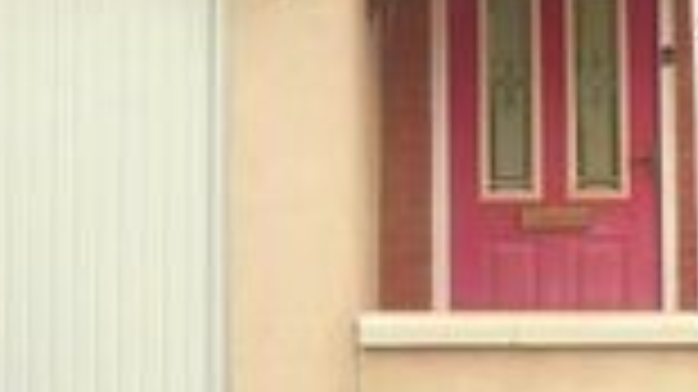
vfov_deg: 6.7
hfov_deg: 12.1
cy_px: -282
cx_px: 644
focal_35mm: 177
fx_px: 3274
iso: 100
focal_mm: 5.8
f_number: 3.7
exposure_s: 1/250
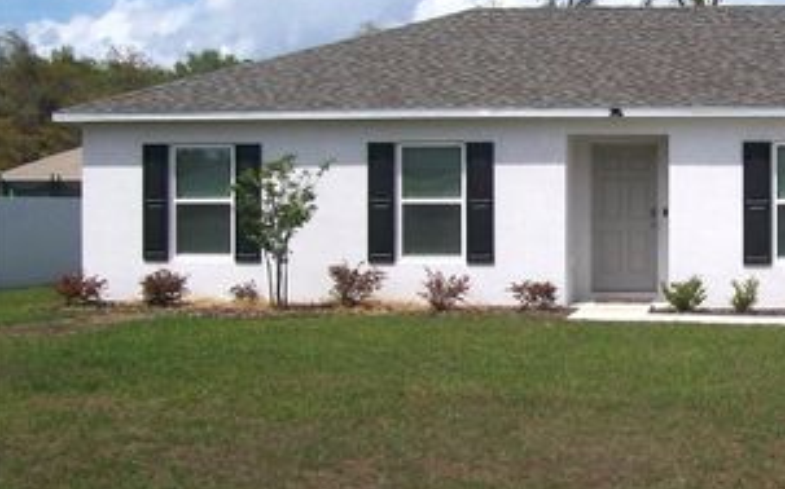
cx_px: 635
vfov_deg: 20.6
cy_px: 239
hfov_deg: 31.6
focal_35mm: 63
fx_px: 1347
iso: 80
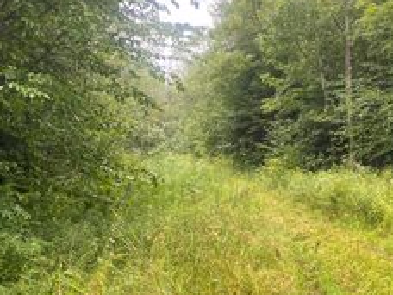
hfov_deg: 33.5
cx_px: 265
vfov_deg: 25.7
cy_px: 142
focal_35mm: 57
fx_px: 647
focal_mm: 4.25
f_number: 1.8
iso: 125
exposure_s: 1/112
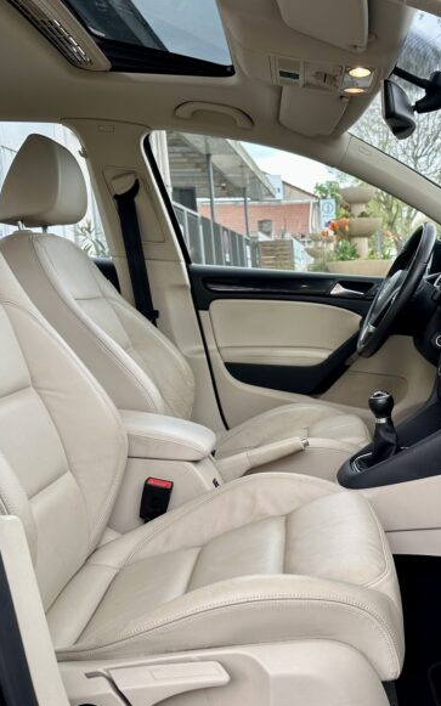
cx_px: 349
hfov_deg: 35.2
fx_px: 673
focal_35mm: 35
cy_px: 354
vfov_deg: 55.3
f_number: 1.78
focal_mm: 6.86
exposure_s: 1/173
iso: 64
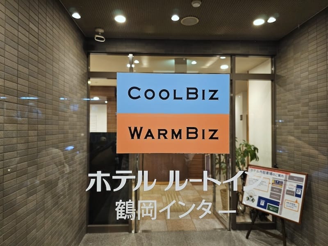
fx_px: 218
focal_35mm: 23
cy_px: 123
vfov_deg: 58.9
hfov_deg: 73.9
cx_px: 164
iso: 640
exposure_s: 1/30
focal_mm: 6.3
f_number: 1.7
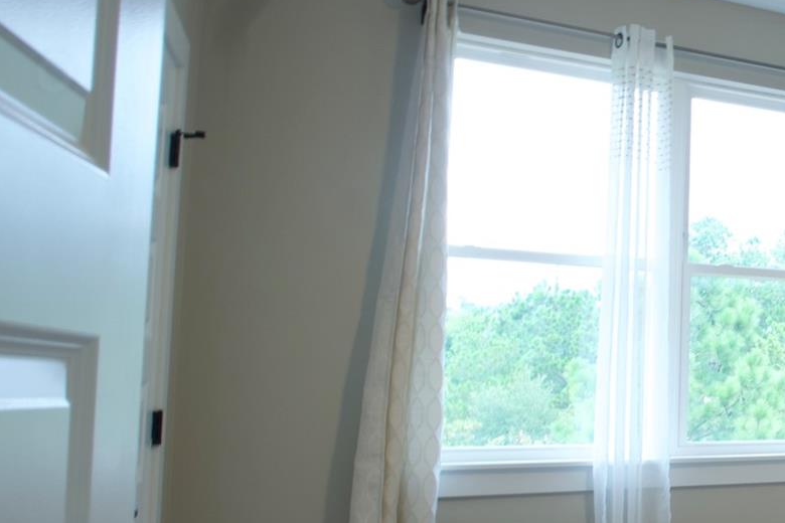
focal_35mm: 43
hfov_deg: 33.5
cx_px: 1012
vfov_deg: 30.8
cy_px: 335
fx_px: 944
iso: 100
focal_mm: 11
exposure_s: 1/1.25
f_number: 8
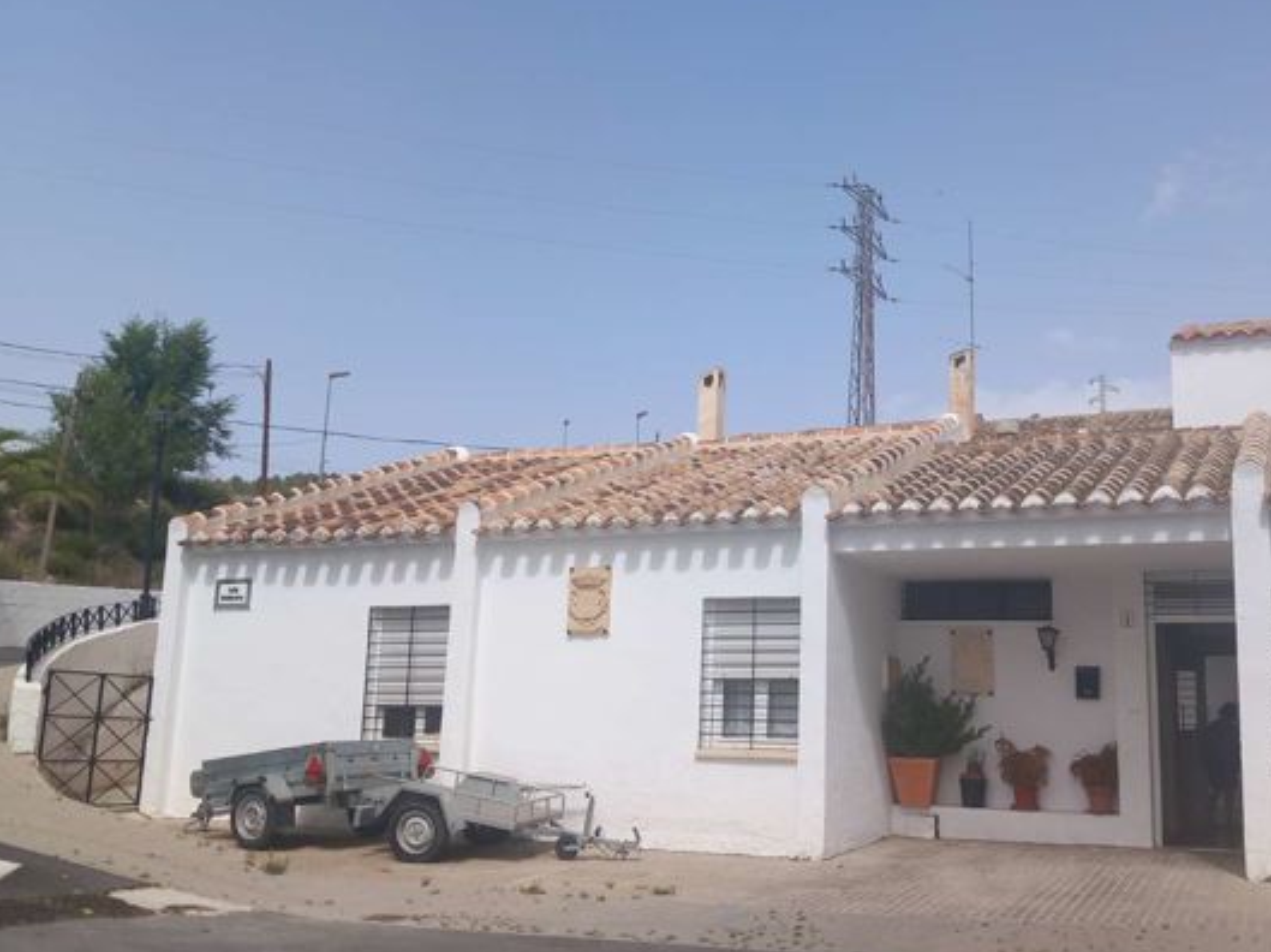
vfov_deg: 39.6
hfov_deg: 50.9
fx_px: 1321
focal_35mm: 36
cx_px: 787
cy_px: 490
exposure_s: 1/621
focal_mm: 4
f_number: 1.8
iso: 20
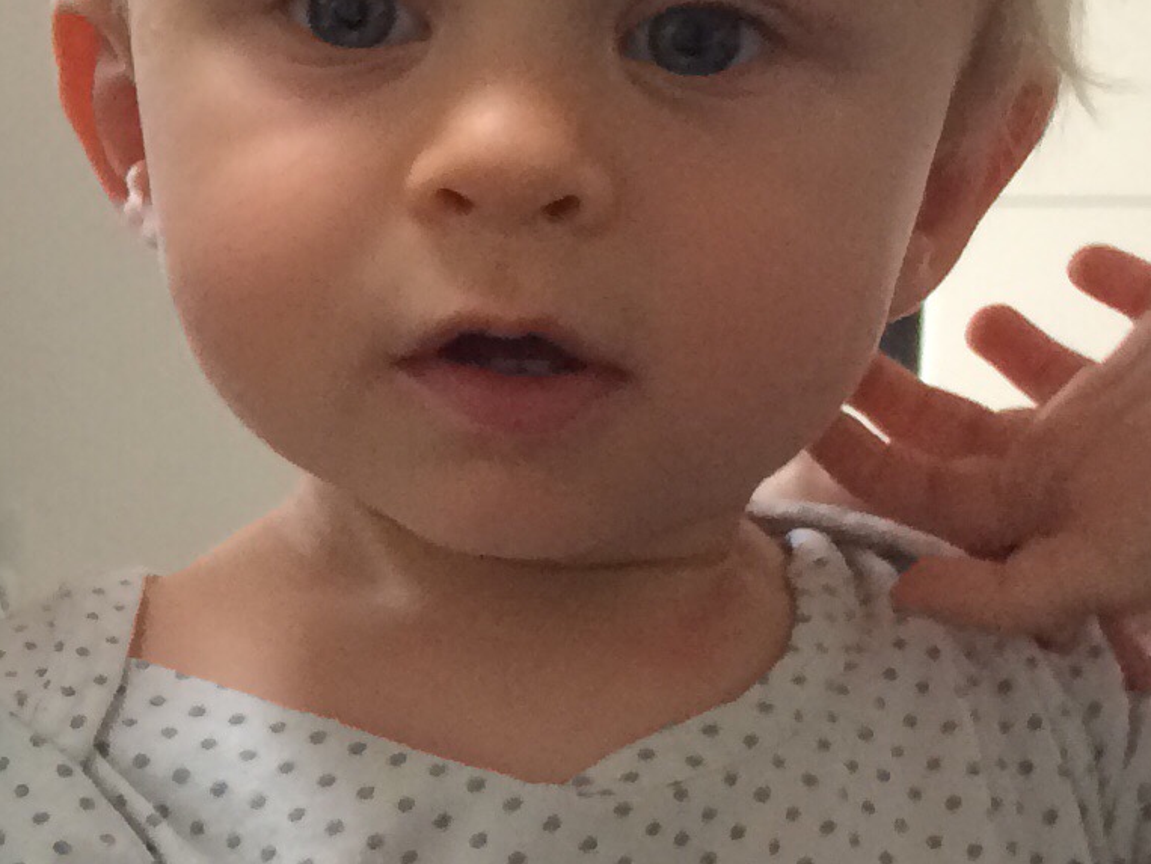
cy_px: 492
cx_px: -365
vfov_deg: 12.0
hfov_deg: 15.1
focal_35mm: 124
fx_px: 4125
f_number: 2.2
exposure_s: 1/33
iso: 80
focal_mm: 4.15
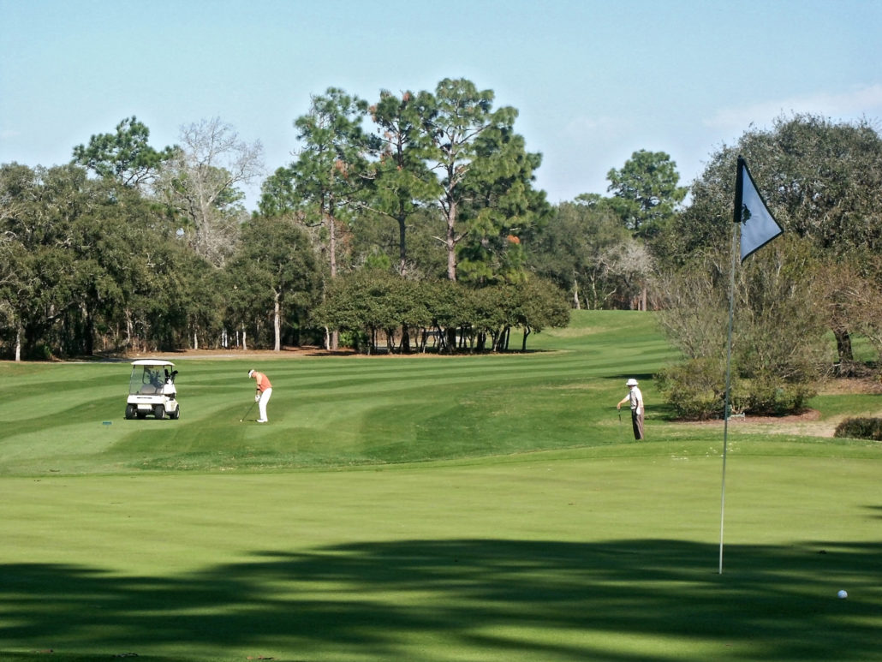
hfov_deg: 17.1
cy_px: 331
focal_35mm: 115
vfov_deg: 12.9
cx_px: 441
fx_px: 2931
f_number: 9.5
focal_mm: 28.52
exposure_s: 1/180
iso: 100
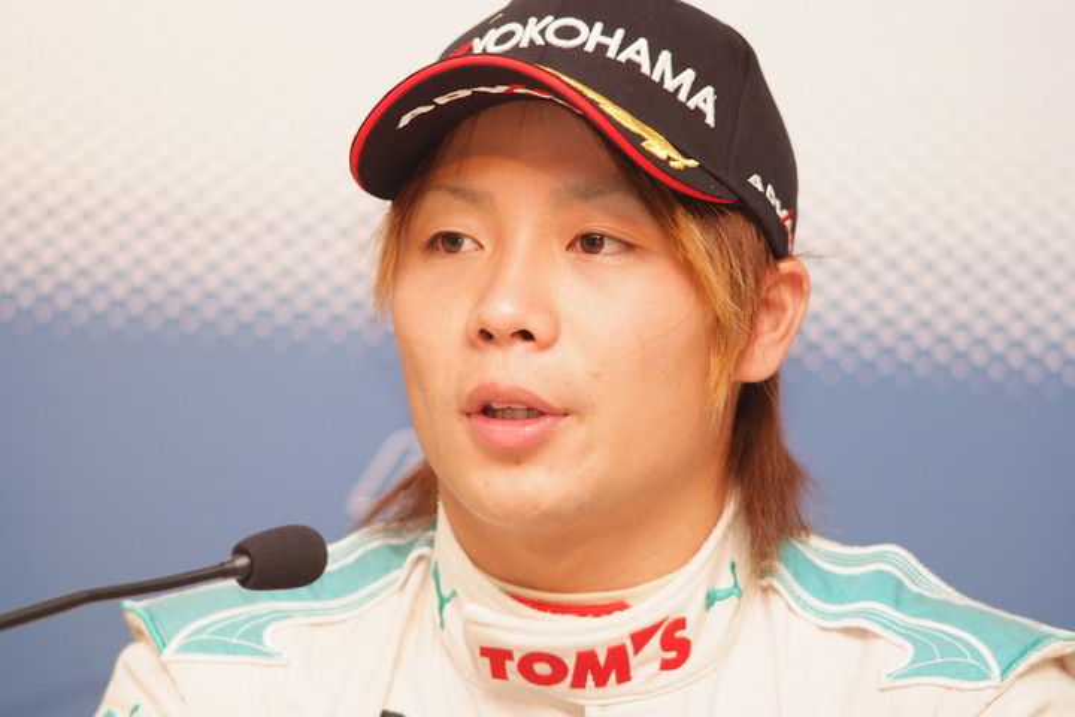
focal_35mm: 270
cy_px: 358
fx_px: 8062
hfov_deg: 7.6
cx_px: 538
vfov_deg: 5.1
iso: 400
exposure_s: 1/125
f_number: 2.8
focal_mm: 180
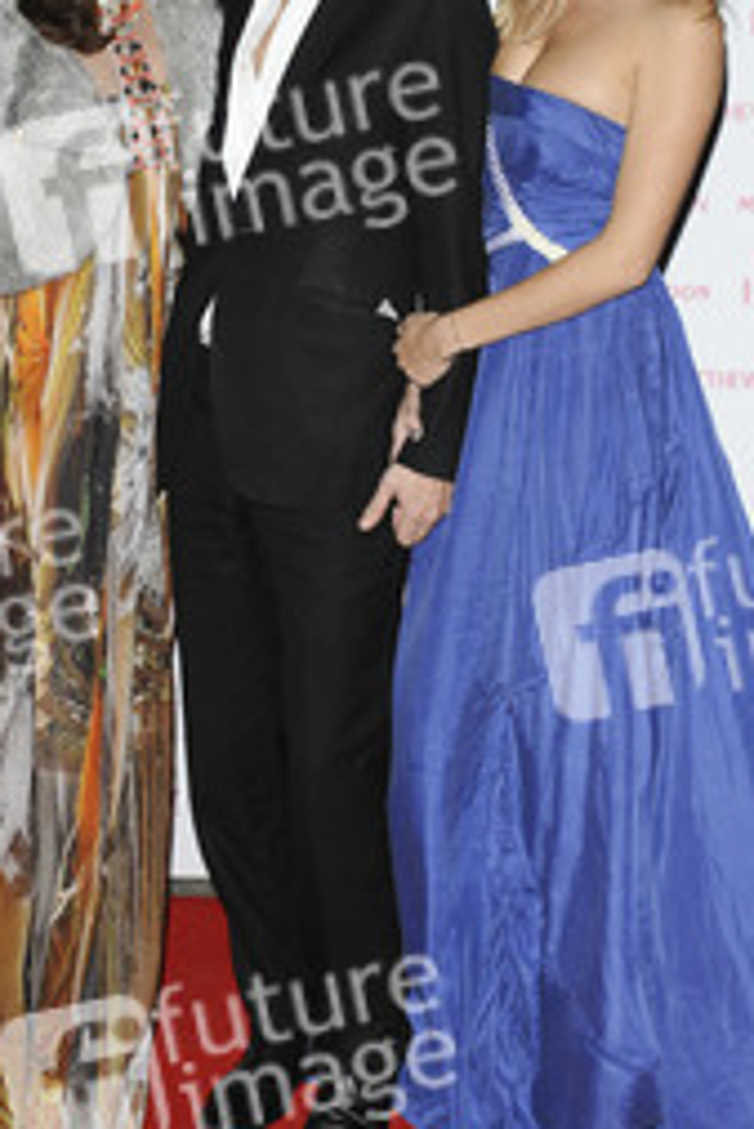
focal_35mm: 90
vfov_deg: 22.5
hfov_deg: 15.2
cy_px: 393
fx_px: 2823
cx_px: 359
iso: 400
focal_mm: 38
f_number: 5.6
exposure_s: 1/160
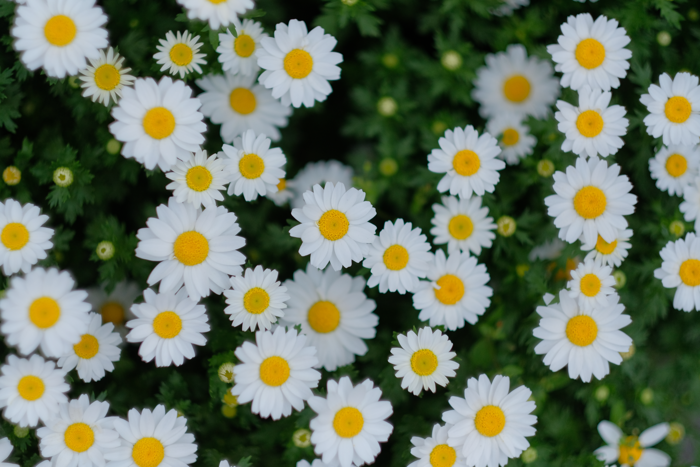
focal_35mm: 84
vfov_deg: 16.3
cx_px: 350
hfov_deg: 24.2
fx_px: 1633
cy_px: 234
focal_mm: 56
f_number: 1.4
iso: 400
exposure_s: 1/5000
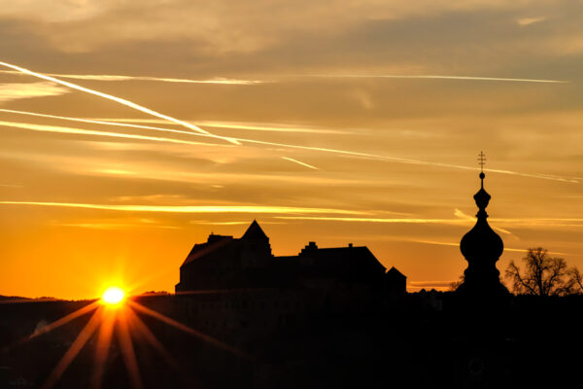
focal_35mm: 158
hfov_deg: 13.0
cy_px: 194
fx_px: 2550
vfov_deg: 8.7
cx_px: 292
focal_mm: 105
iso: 800
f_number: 32
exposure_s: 1/160
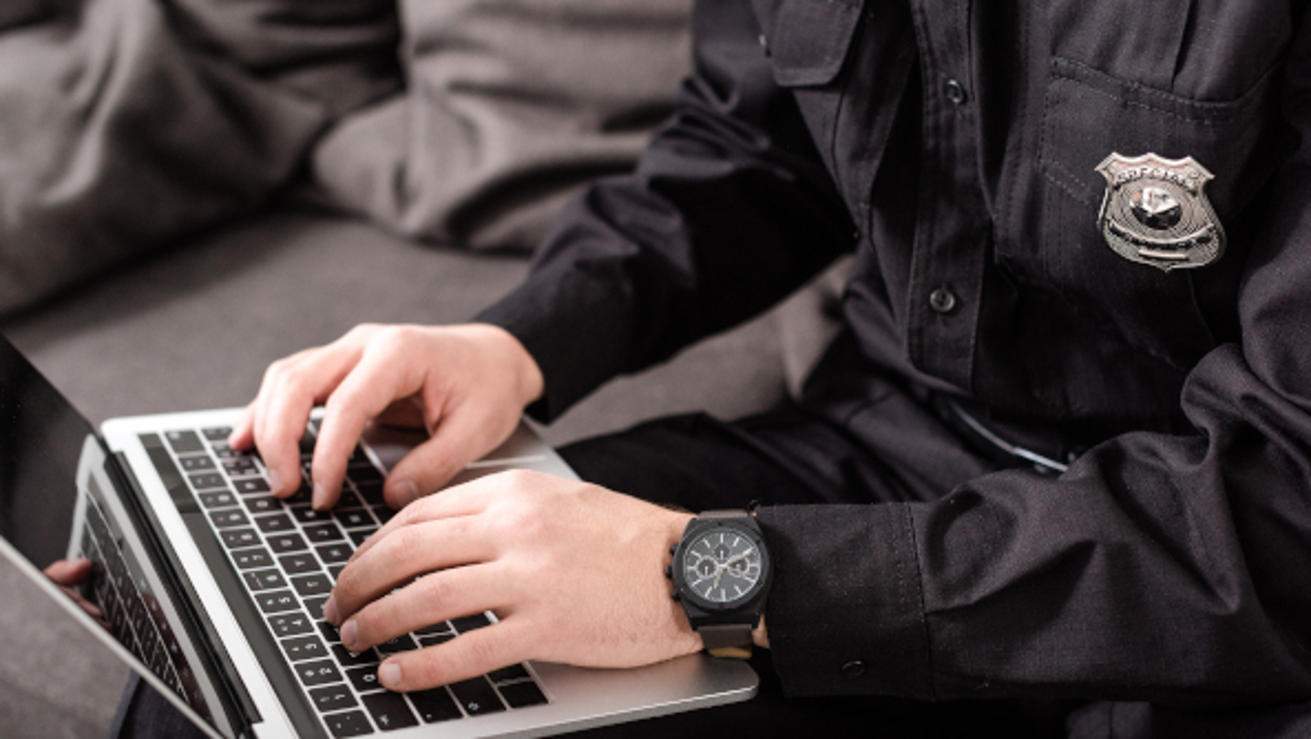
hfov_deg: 39.2
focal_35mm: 53
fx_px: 1843
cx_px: 661
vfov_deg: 22.6
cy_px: 423
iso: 500
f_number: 3.5
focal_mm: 50
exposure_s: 1/250
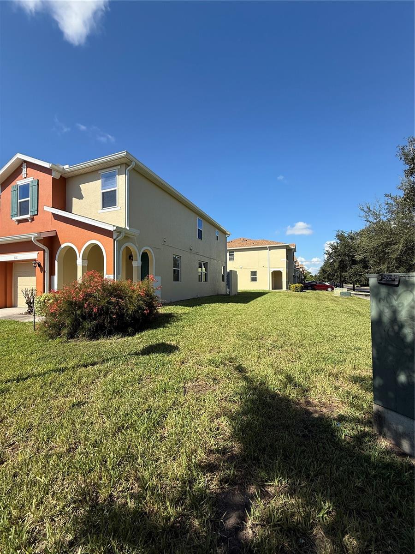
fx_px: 224
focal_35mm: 14
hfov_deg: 85.7
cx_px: 208
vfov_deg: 102.1
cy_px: 277
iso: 50
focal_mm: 2.22
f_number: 2.2
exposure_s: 1/1572
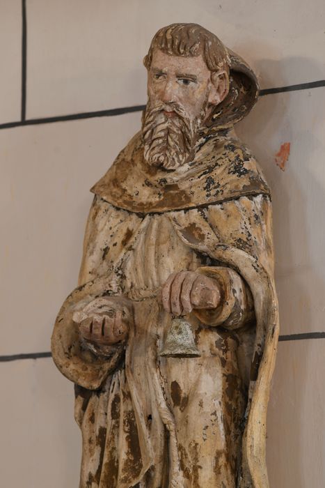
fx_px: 2436
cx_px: 162
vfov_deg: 11.4
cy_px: 244
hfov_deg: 7.6
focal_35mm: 180
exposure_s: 1.6
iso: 64
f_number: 7.1
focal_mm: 180
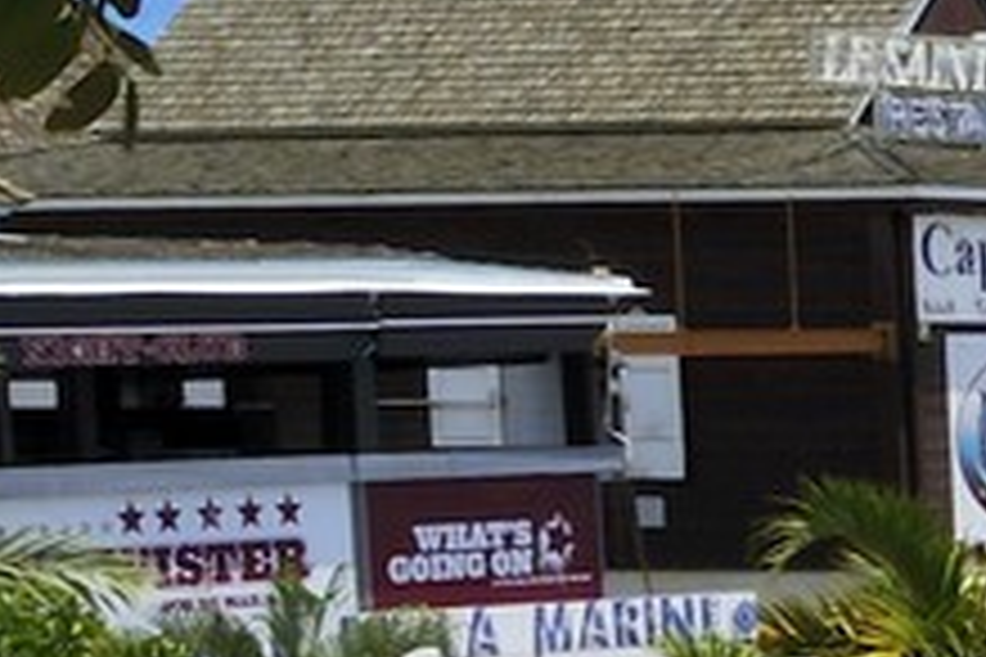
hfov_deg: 8.5
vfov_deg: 7.7
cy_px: 932
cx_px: 3476
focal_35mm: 175
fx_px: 4793
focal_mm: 24
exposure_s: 1/125
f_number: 18
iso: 200
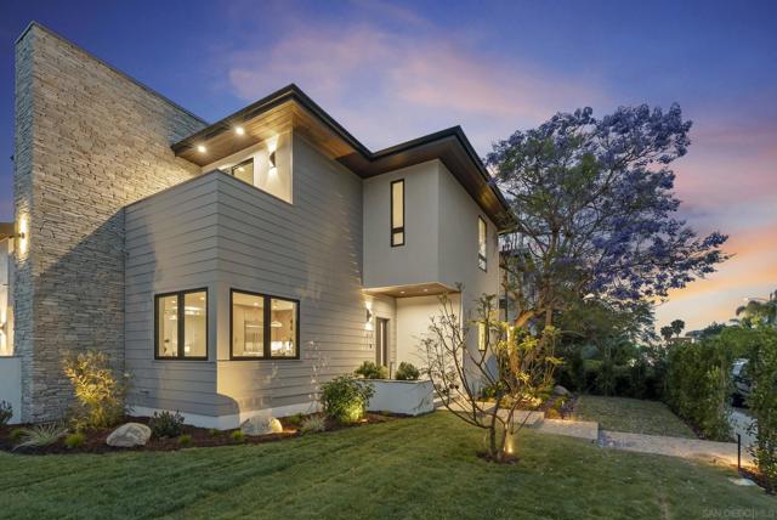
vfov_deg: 73.9
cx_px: 388
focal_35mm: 16
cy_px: 260
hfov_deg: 96.7
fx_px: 346
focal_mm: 16
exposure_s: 1/1.25
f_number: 7.1
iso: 800
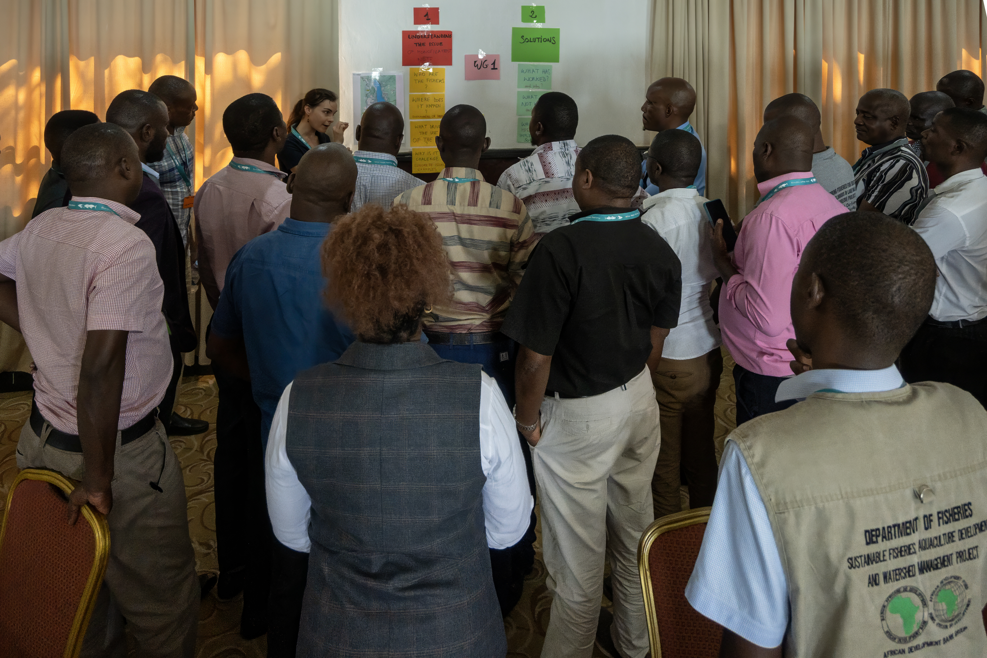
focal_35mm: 24
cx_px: 494
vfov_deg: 53.1
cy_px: 329
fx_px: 658
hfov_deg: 73.7
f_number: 3.5
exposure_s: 1/80
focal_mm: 16
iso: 800
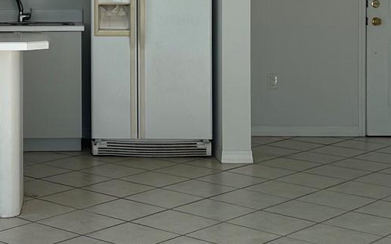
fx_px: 852
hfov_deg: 25.2
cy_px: 16
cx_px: 57
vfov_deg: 16.1
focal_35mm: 80
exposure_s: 1/887
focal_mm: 6.86
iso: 80
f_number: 1.78
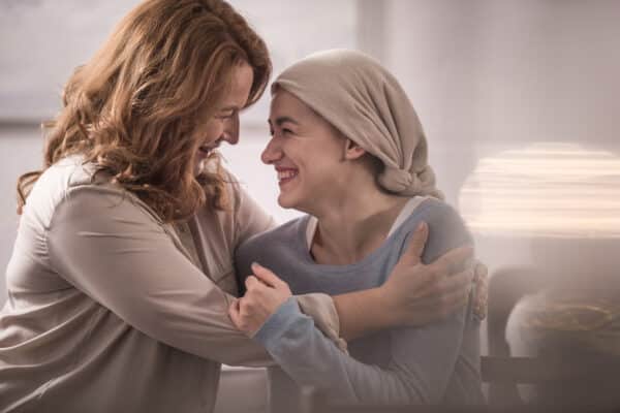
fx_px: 2928
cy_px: 206
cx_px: 310
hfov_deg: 12.1
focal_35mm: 170
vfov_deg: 8.1
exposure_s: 1/200
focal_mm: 170
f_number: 2.8
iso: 500
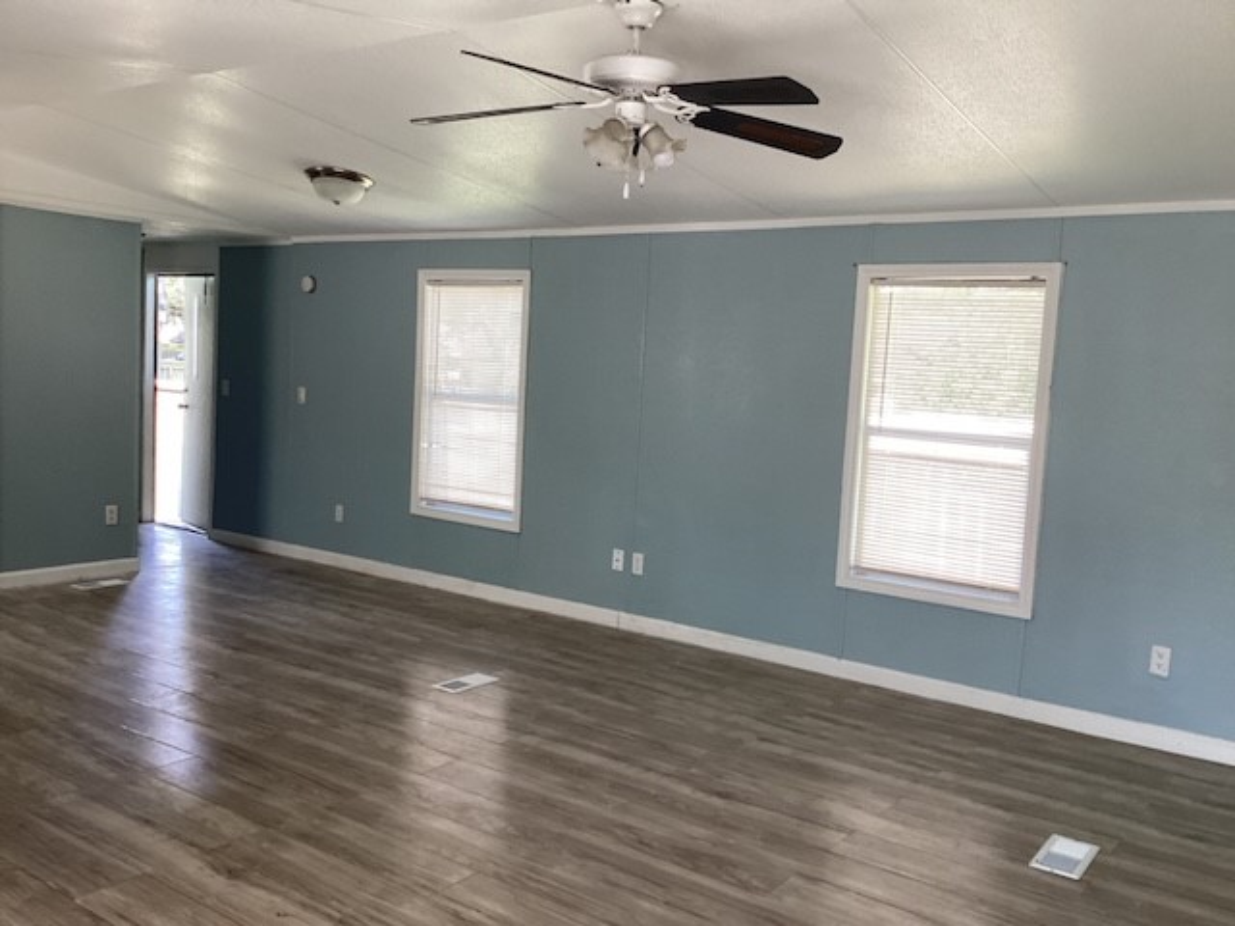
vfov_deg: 45.4
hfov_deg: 58.4
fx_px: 1106
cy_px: 463
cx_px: 618
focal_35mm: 31
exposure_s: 1/60
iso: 50
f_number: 2.4
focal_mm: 3.3
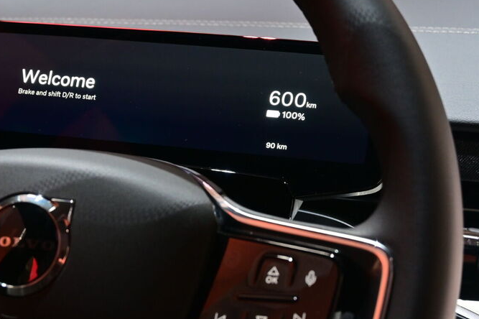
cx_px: 199
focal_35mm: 108
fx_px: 1436
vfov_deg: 12.7
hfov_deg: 18.9
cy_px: 139
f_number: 6.3
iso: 500
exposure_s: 1/25
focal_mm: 50
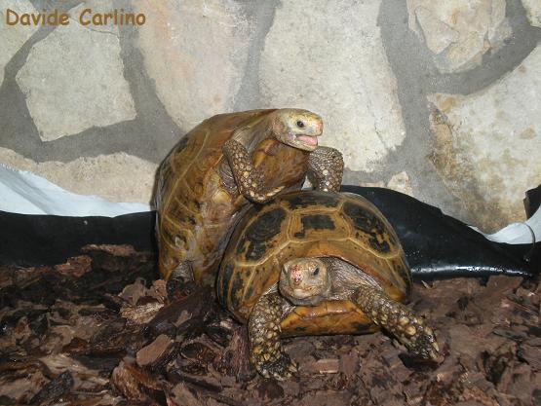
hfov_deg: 26.3
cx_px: 270
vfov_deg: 19.9
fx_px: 1157
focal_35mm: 74
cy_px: 203
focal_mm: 12.3
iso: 170
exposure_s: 1/125
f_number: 4.6
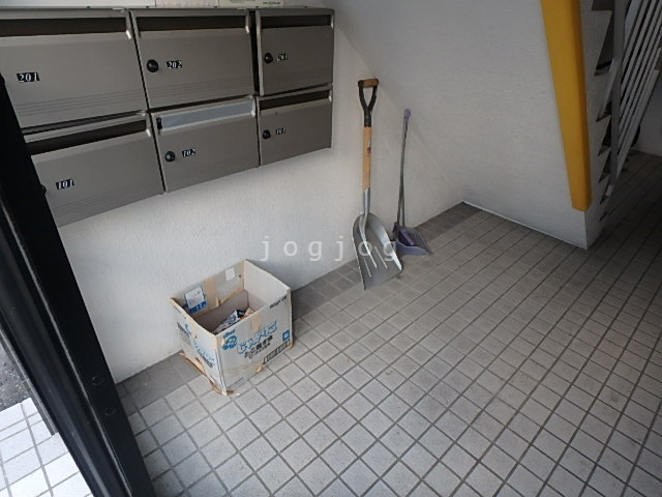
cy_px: 248
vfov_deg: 63.4
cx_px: 331
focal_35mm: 21
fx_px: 402
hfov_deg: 79.0
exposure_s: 1/30
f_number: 3.5
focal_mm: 3.7
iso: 250
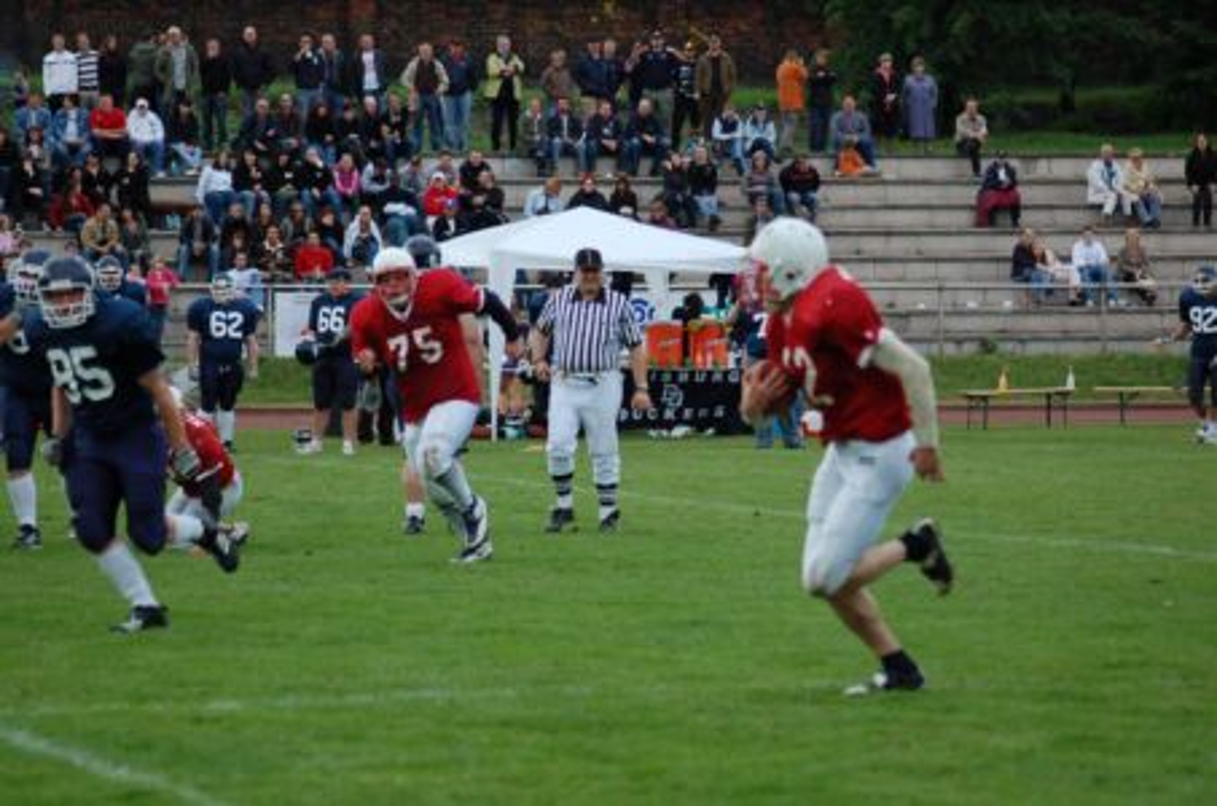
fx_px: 5566
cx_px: 608
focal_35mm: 165
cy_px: 403
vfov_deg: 8.3
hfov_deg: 12.5
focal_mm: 110
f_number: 4.2
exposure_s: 1/1000
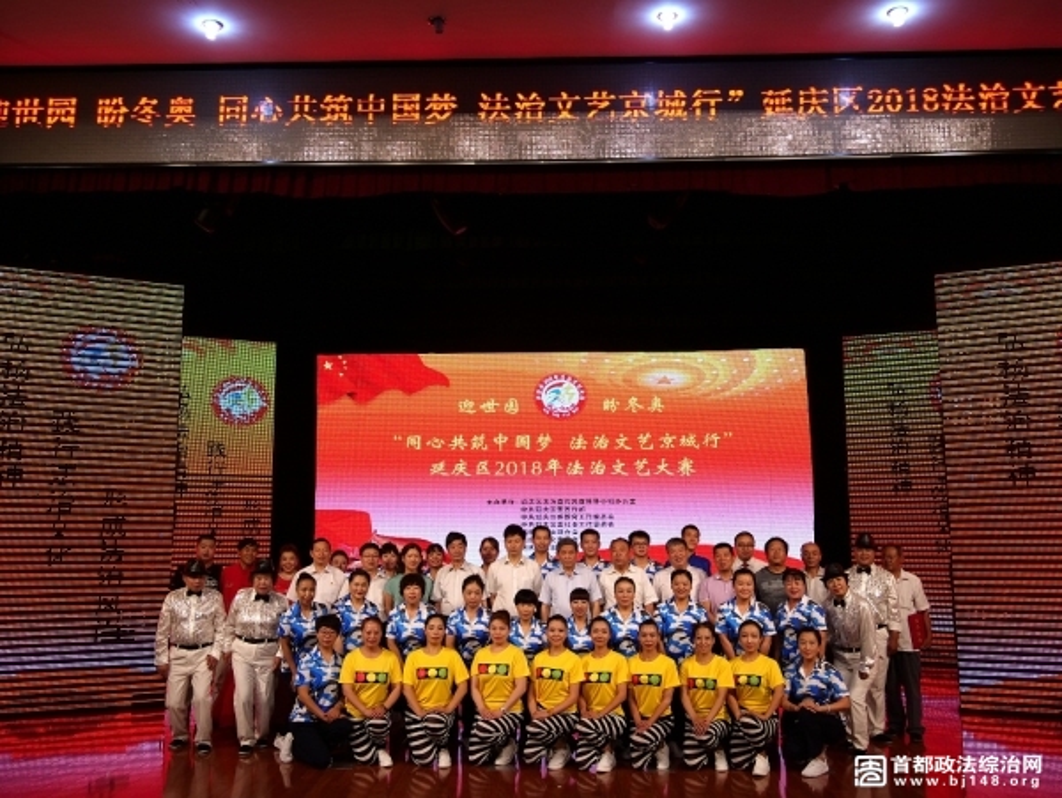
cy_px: 399
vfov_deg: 41.8
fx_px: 1044
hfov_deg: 53.9
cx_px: 531
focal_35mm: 34
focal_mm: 17
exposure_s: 1/250
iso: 400
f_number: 3.7
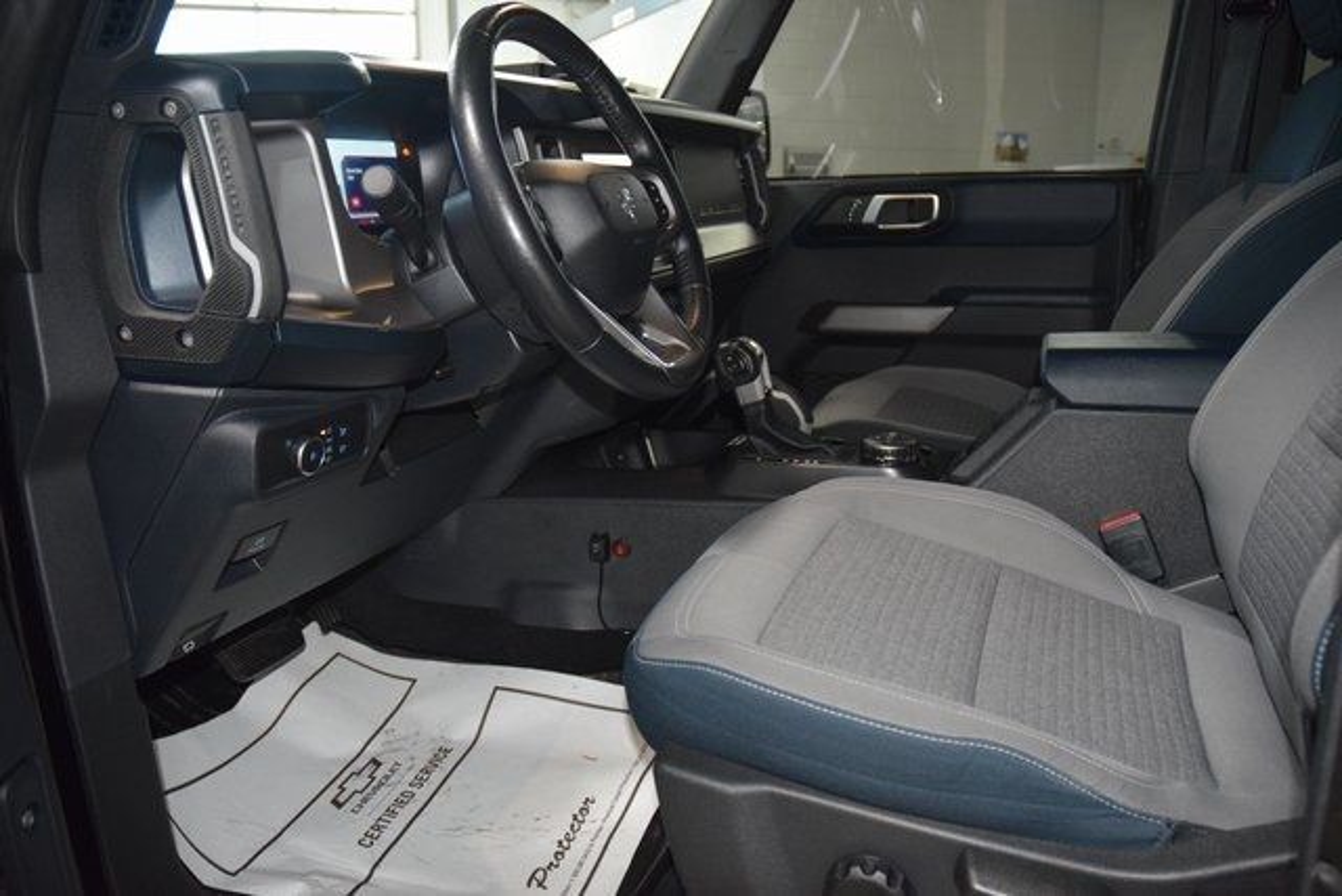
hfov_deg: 67.4
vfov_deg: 48.0
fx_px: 1007
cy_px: 448
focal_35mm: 27
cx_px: 671
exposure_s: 1/80
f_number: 3.5
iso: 2200
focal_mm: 18
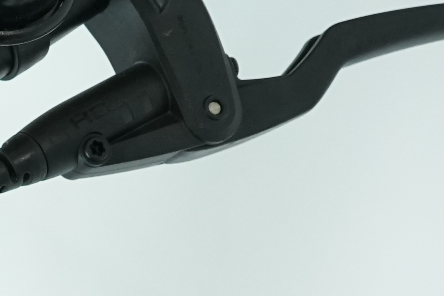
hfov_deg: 11.9
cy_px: 355
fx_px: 1813
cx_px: -533
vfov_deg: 9.2
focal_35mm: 147
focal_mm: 28
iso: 1600
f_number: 5.6
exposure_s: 1/200
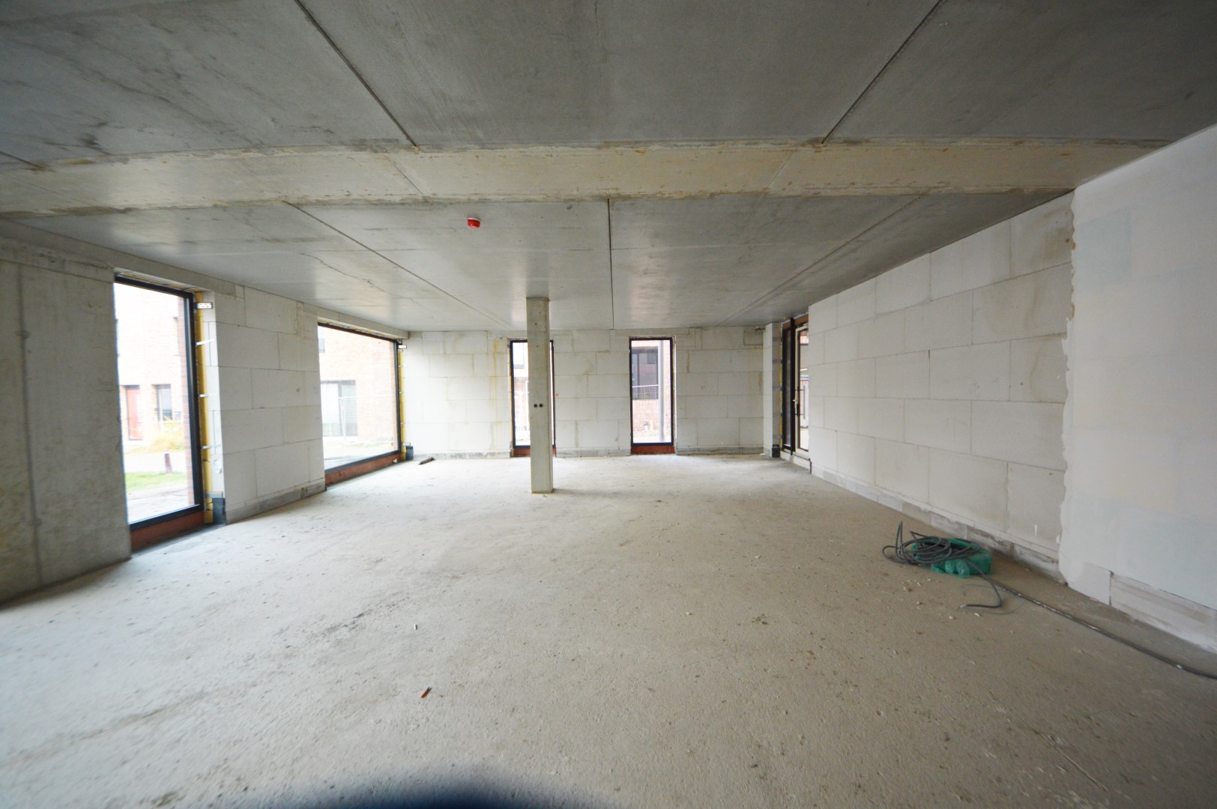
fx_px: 405
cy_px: 404
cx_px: 608
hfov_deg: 112.7
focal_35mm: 12
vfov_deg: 89.9
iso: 640
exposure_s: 1/60
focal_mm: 8
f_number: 4.5
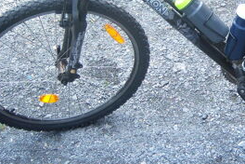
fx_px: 463
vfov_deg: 19.8
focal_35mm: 68
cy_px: 33
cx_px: 210
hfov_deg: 28.7
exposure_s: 1/125
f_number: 2.8
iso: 80
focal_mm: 7.5
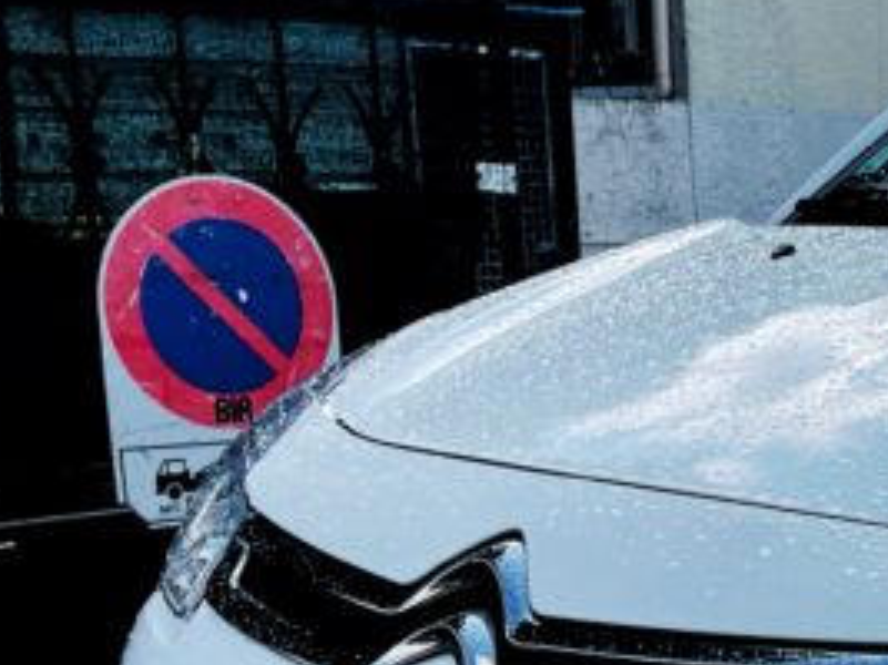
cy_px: 685
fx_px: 1923
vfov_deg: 19.0
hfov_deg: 22.6
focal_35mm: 75
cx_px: 1224
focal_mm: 5.1
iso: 32
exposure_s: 1/3559
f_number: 1.6
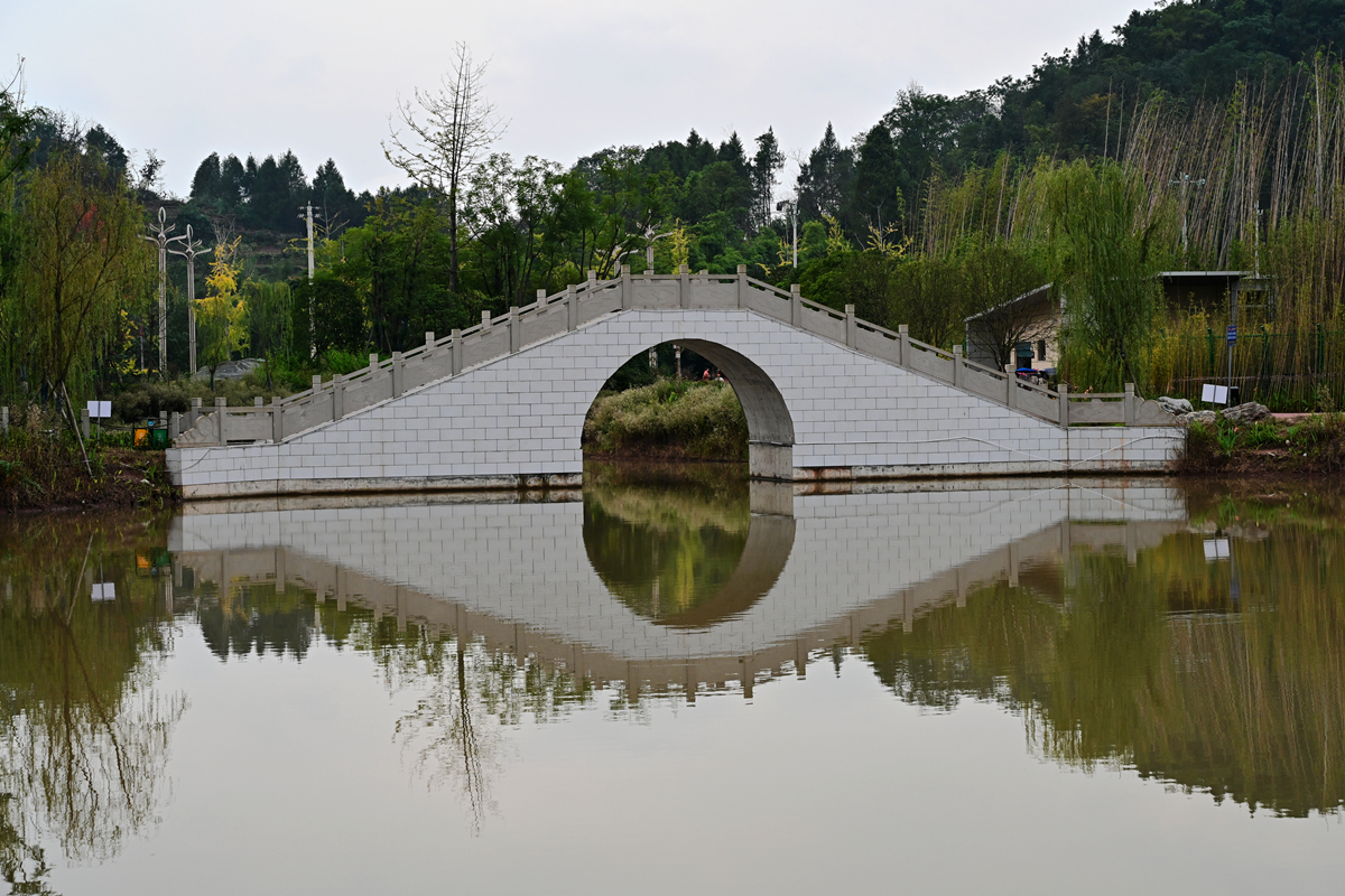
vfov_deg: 19.5
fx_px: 2615
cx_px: 672
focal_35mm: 70
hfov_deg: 28.8
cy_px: 448
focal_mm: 70
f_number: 8
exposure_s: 1/320
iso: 560
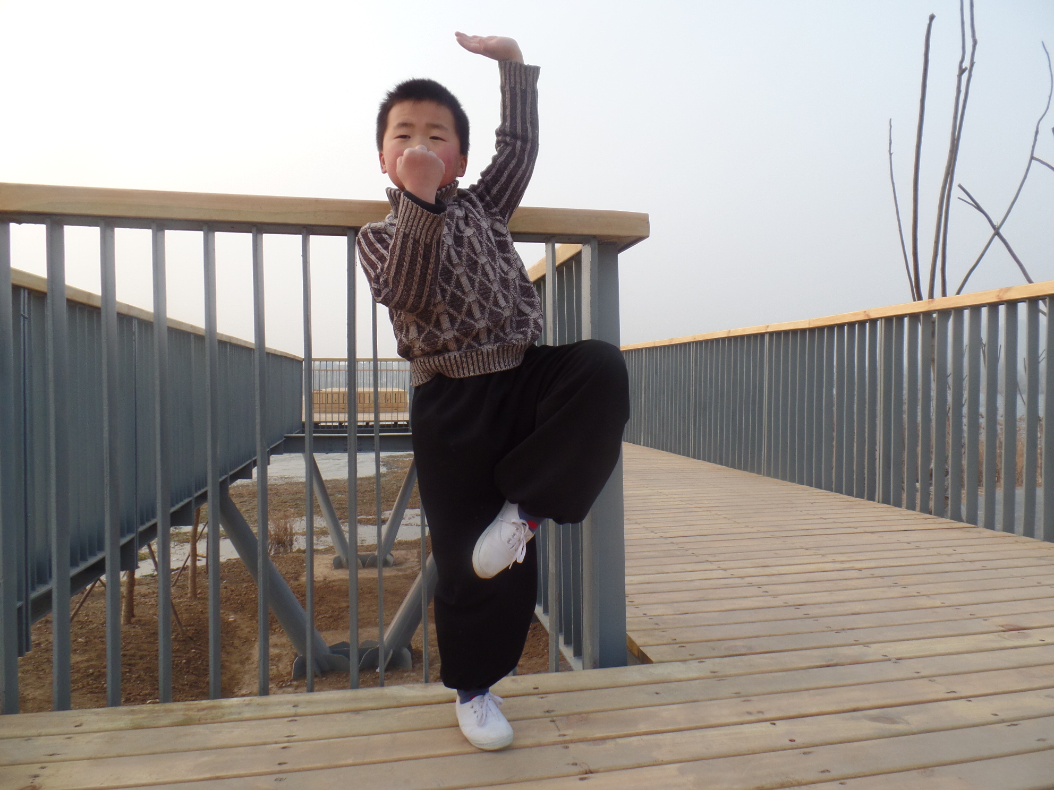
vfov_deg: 58.9
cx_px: 527
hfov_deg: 73.9
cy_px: 395
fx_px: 700
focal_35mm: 23
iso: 80
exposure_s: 1/180
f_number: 3.5
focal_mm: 4.1
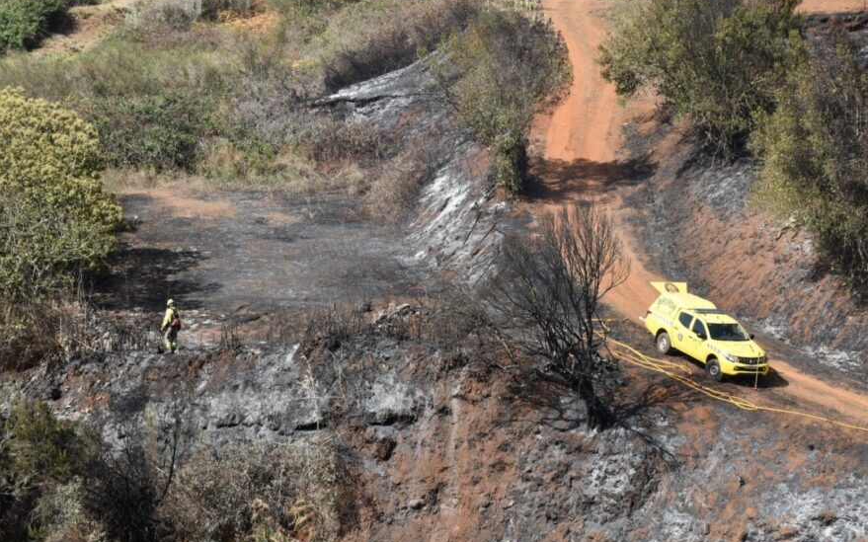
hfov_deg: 15.6
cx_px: 378
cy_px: 229
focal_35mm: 134
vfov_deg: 9.8
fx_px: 3160
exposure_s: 1/320
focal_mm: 75
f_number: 9
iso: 200
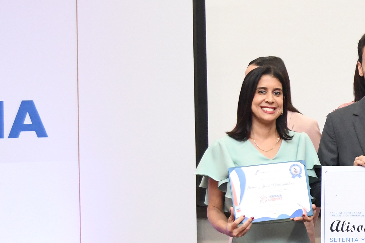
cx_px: 526
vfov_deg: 11.0
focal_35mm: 125
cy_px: 145
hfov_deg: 15.3
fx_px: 1267
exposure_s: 1/160
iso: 2500
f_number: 5
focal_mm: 26
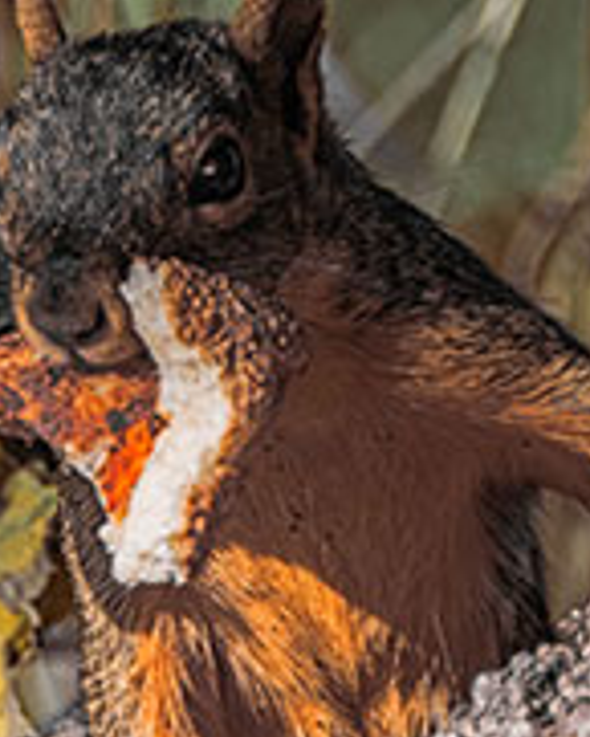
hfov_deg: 0.7
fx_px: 48045
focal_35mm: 2203
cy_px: 413
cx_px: 98
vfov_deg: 0.9
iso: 1800
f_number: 12
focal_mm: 850
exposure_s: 1/1000
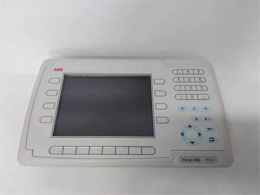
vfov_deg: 51.4
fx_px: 203
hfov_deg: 65.3
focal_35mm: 27
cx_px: 130
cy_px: 98
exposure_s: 1/33
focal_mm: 3.79
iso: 182
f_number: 2
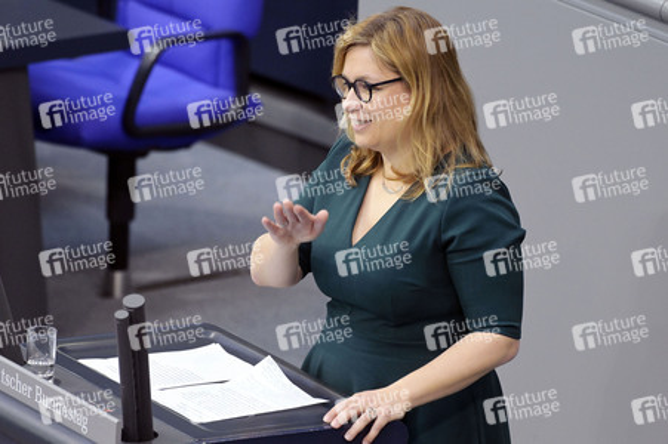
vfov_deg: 3.5
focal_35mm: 390
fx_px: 7231
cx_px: 334
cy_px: 222
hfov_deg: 5.3
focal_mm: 390
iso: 8000
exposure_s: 1/400
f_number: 5.6
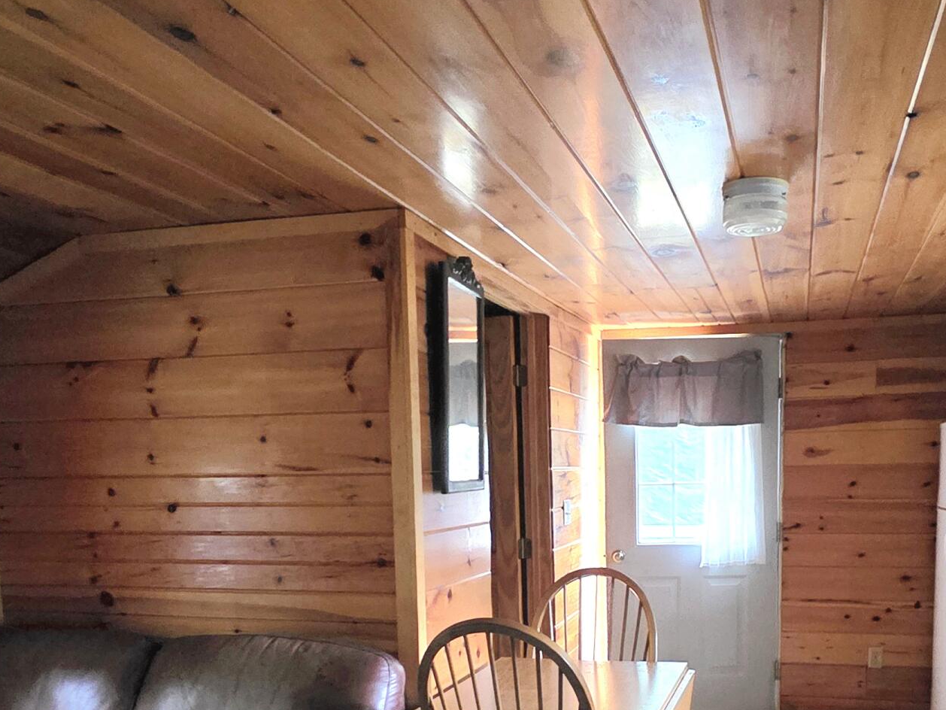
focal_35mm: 31
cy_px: 588
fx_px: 847
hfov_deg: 57.8
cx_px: 576
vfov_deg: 42.9
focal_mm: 2.2
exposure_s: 1/24
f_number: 1.9
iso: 1250
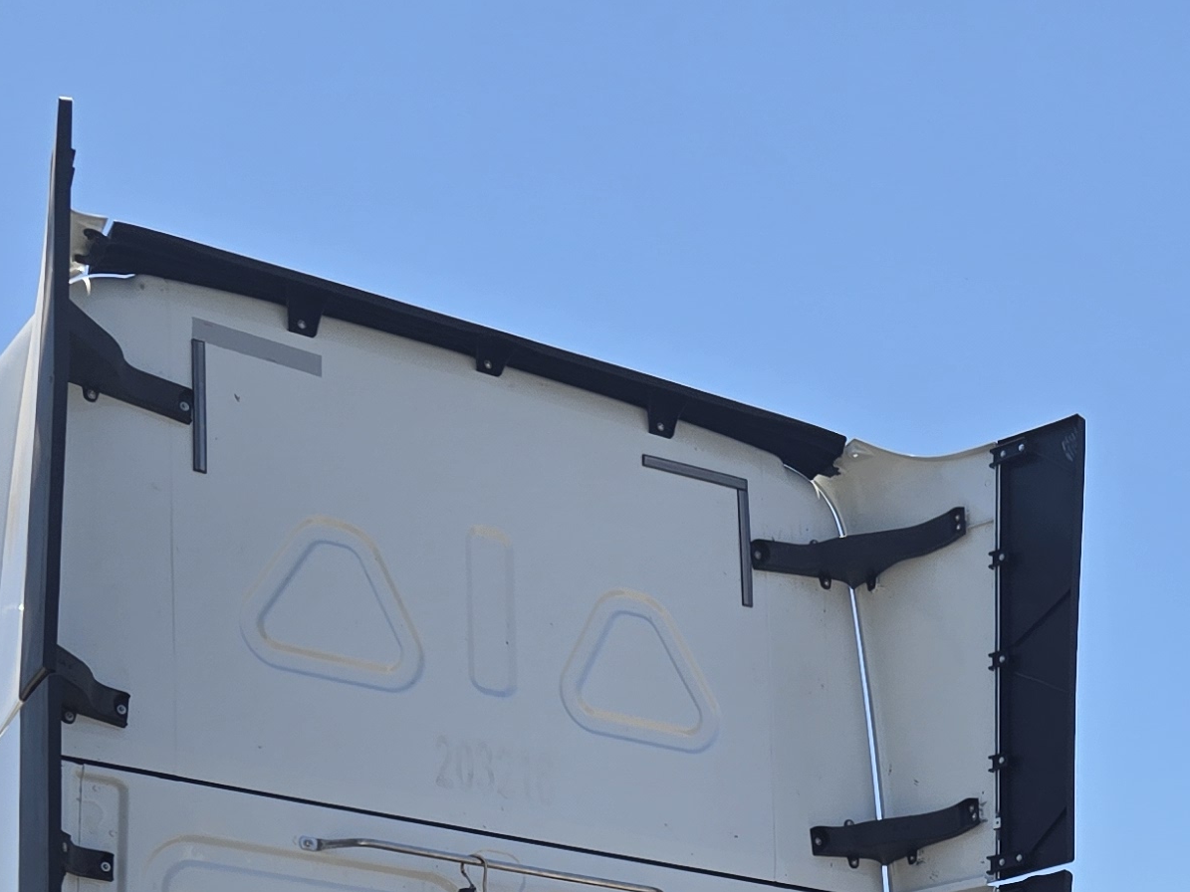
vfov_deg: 16.7
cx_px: 832
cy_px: 1475
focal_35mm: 77
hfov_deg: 25.2
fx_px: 2647
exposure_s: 1/1746
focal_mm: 5.4
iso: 25
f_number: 1.8
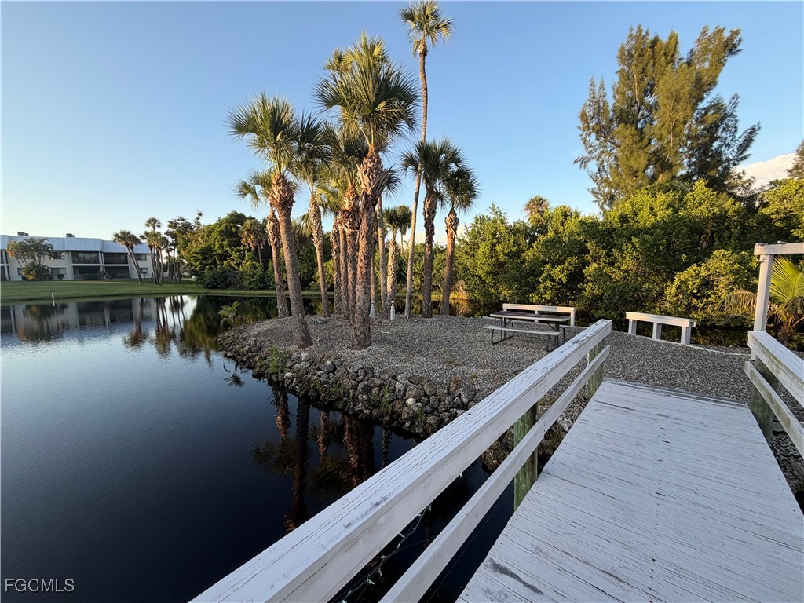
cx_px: 402
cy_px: 302
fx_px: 325
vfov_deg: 85.7
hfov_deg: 102.1
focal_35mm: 14
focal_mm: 2.22
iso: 64
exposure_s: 1/455
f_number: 2.2
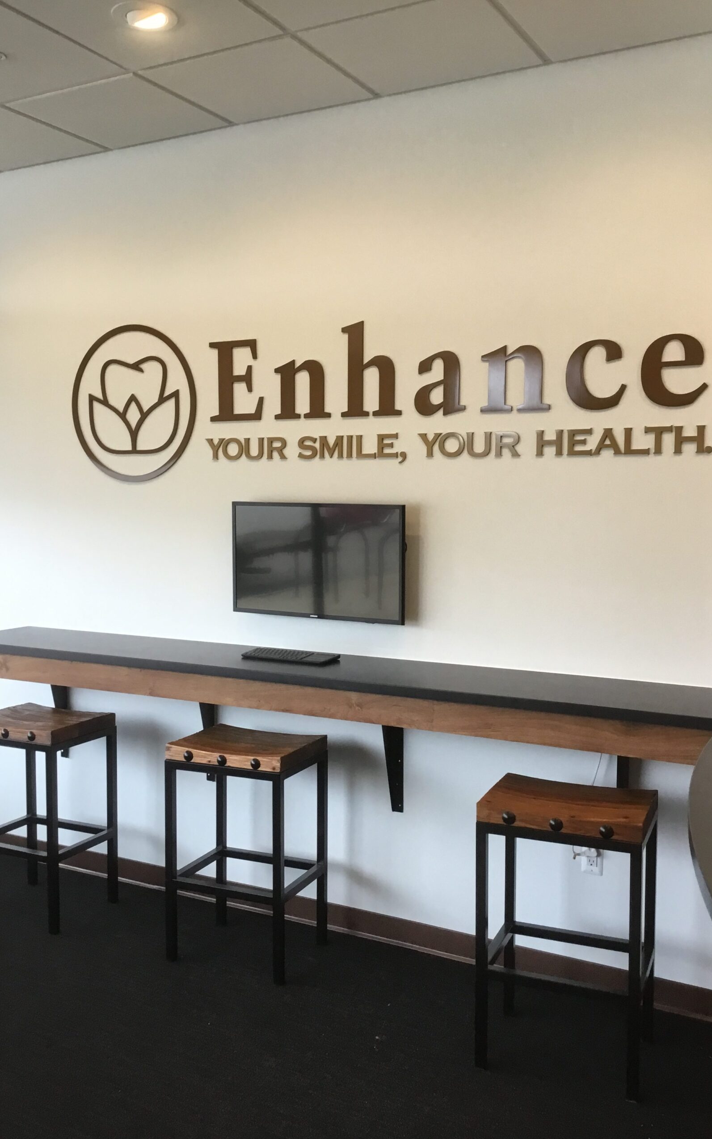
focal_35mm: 33
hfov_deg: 38.3
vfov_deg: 58.1
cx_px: 372
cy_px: 571
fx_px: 1025
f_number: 2.4
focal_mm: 3.3
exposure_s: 1/30
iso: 32
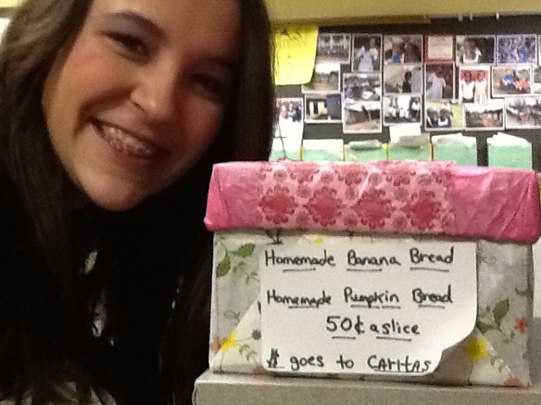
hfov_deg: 31.2
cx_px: 264
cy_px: 167
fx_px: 969
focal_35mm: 62
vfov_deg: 23.6
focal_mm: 2.03
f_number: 2.4
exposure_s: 1/15
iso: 400
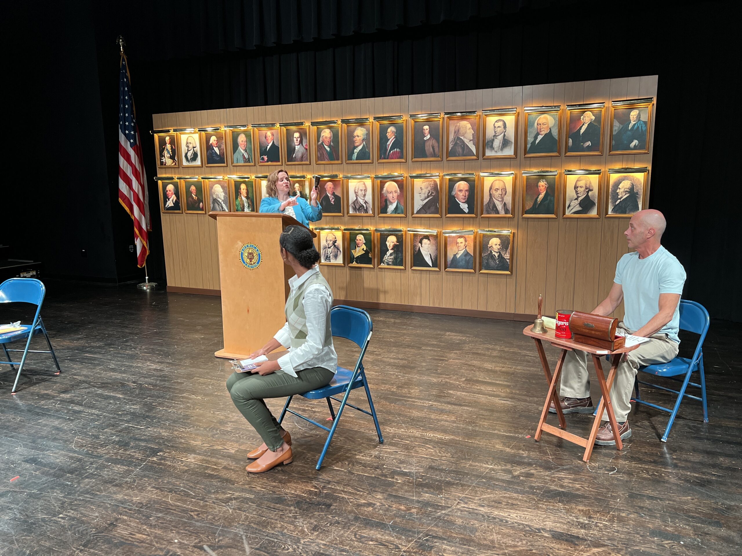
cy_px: 278
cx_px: 371
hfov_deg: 67.3
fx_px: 557
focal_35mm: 26
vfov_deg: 53.1
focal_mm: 5.7
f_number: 1.5
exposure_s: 1/60
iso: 250
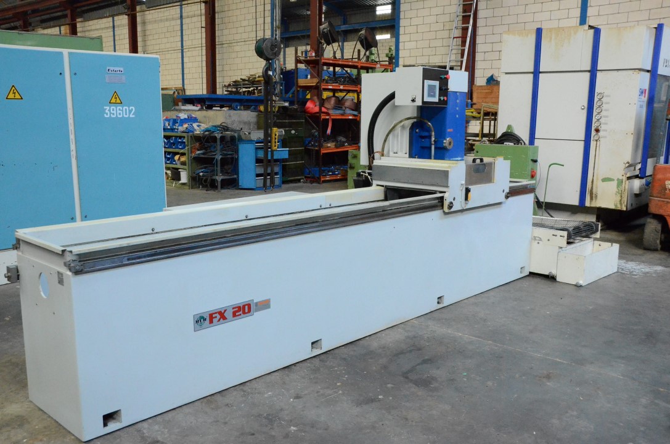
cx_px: 335
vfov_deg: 39.8
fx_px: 613
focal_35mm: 33
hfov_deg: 57.3
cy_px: 222
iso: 6400
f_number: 6.3
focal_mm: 22
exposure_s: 1/160
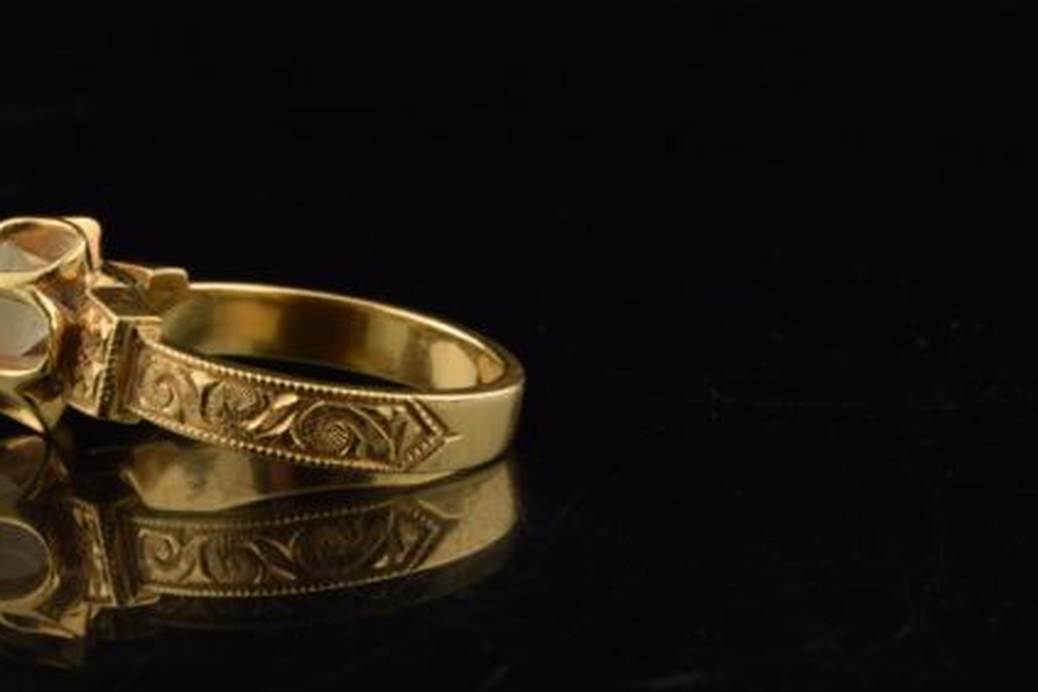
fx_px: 3597
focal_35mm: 125
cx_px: 272
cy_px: 396
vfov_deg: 11.0
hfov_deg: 16.3
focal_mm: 55
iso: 100
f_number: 22
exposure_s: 1/160
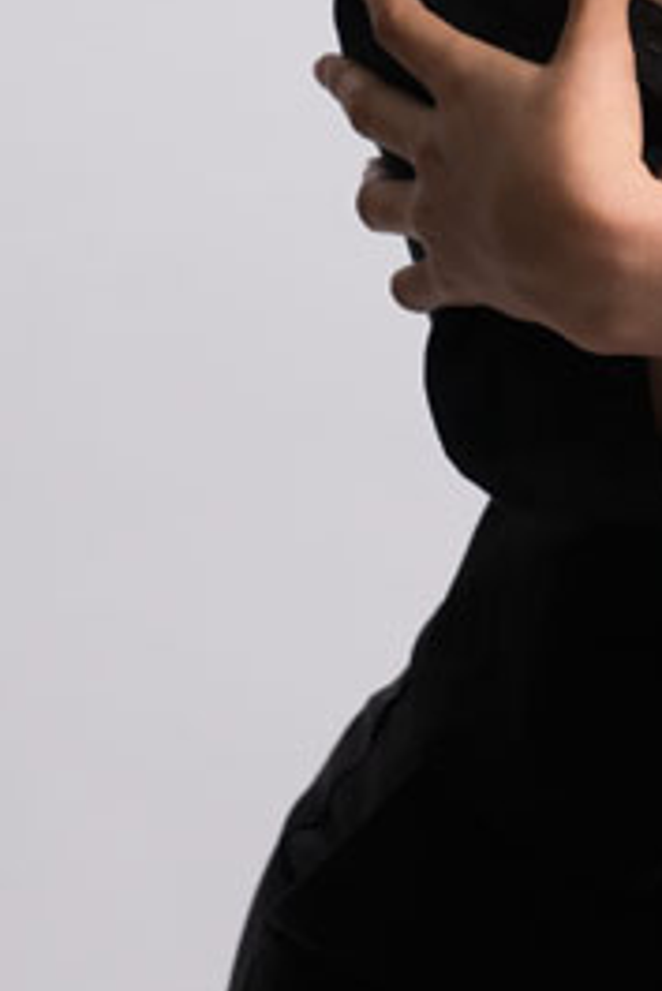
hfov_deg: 5.0
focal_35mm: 270
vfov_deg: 7.6
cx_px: 1094
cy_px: -157
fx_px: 7437
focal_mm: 70
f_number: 6.3
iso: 100
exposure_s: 1/160
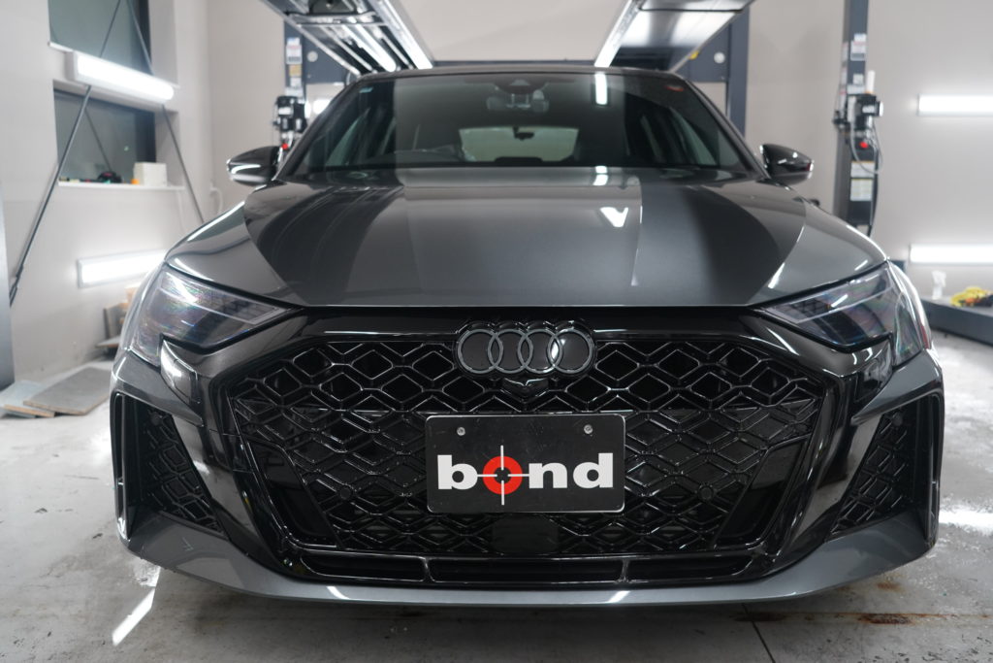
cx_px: 496
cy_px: 332
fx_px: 965
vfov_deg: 37.9
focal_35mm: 35
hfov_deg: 54.4
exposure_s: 1/80
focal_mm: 35
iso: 2000
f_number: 4.5
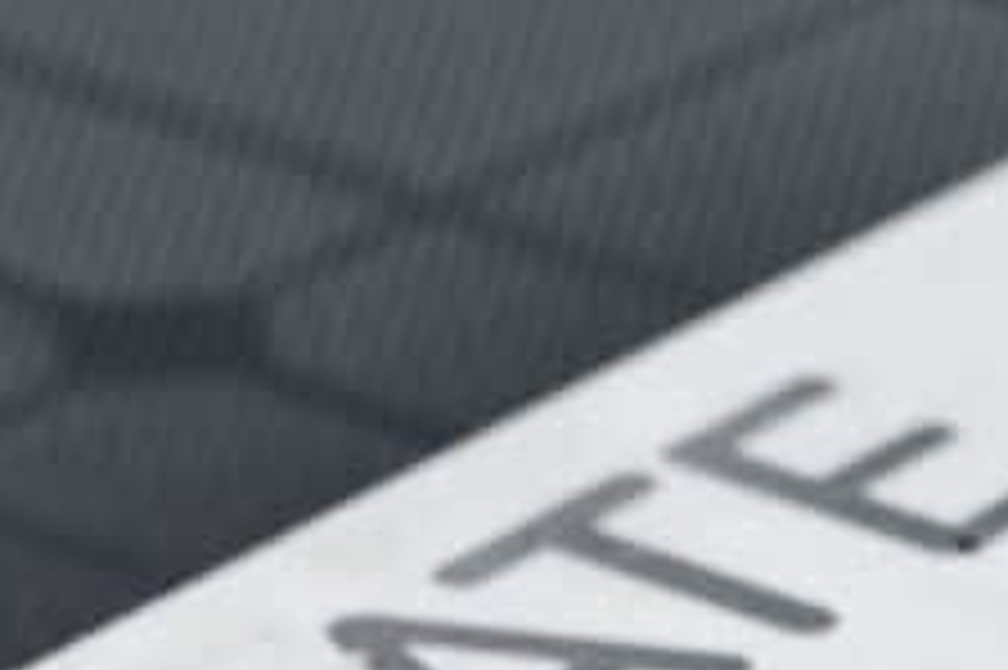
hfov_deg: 2.9
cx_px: 166
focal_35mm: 718
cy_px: 1387
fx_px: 20089
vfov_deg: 1.9
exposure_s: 1/160
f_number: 4.5
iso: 100
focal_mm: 105
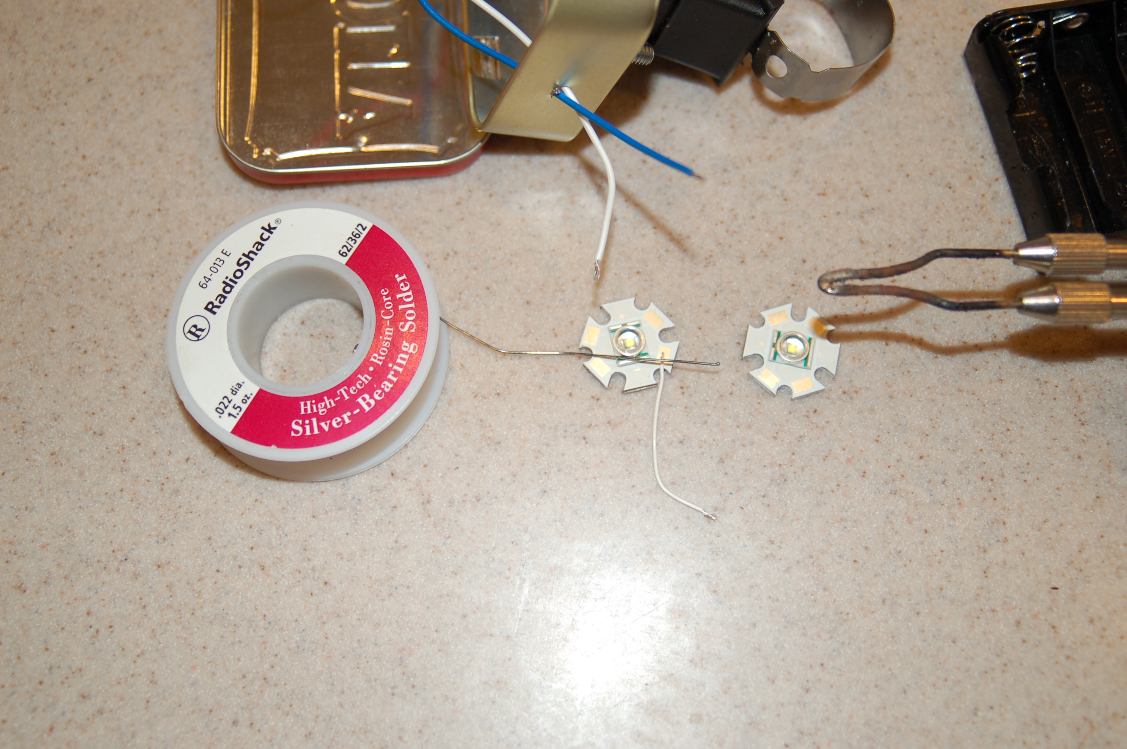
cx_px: 564
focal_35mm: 42
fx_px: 1314
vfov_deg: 31.8
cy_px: 374
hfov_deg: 46.4
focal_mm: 28
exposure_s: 1/60
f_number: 3.3
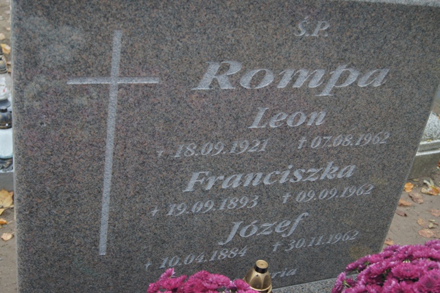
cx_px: 220
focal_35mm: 45
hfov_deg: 43.6
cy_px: 146
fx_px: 550
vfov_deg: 29.8
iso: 200
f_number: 4.5
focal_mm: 30
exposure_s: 1/60
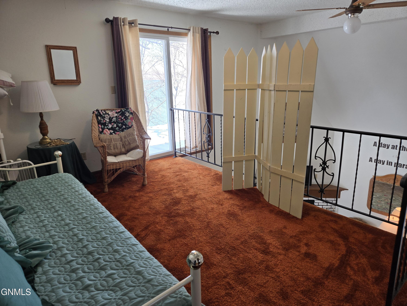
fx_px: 270
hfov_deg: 73.9
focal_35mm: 23
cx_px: 204
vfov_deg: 58.9
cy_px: 153
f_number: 1.8
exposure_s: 1/120
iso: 80
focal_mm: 5.4
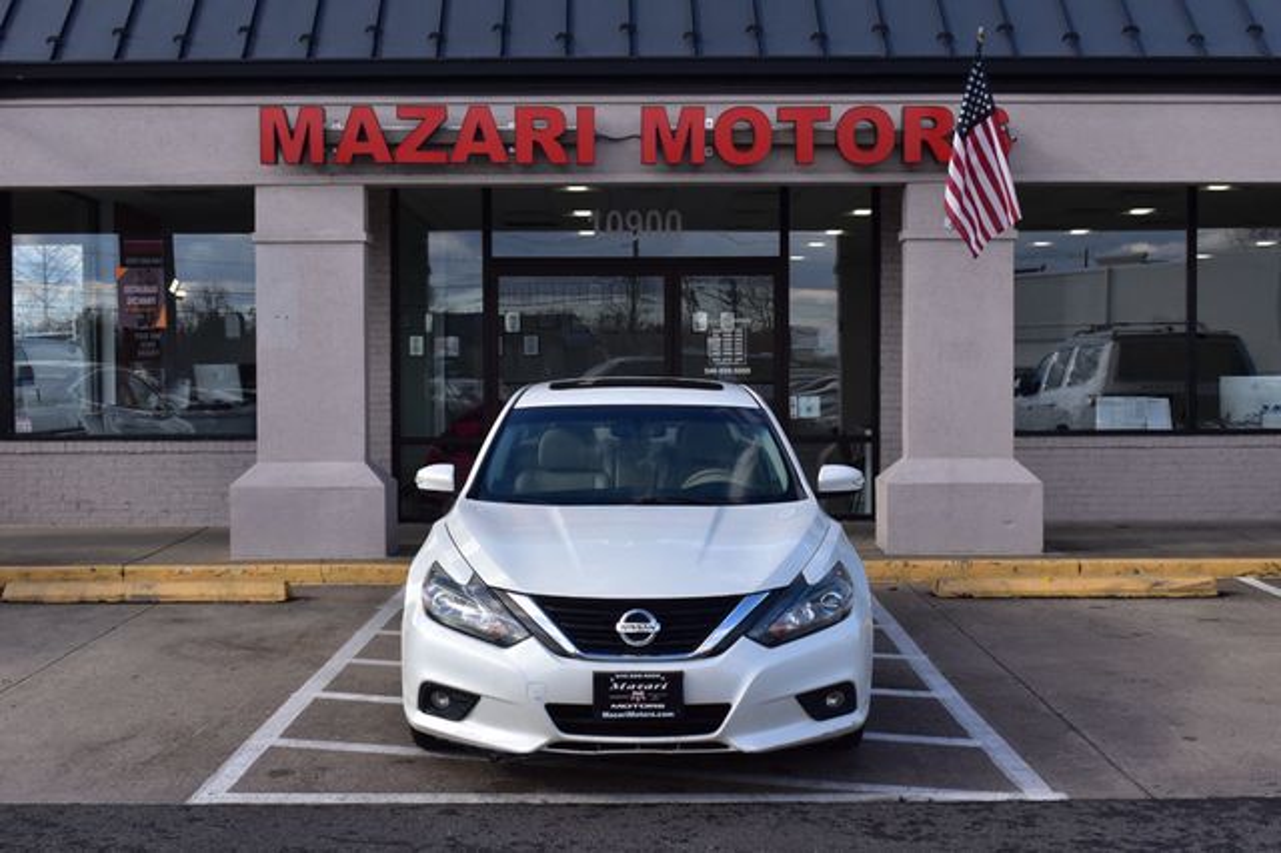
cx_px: 640
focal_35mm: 46
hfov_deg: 42.3
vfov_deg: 28.9
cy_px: 426
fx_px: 1654
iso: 400
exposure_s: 1/320
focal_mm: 31
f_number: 10
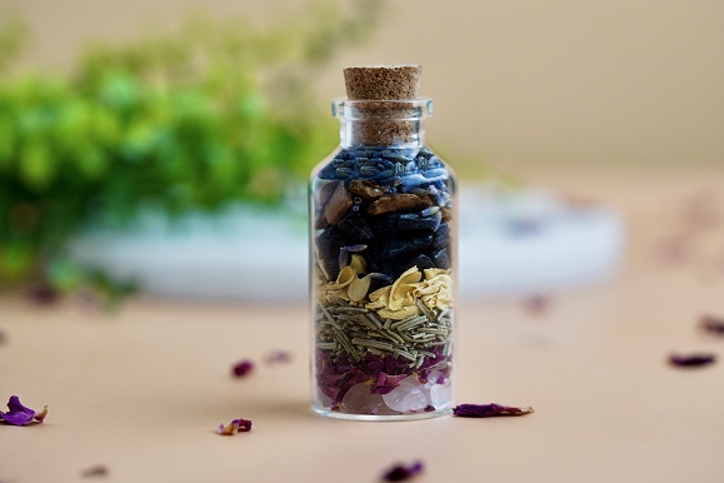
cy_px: 227
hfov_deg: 20.2
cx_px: 389
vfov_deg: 13.6
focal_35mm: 101
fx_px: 2031
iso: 4000
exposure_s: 1/125
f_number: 4.5
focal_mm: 90
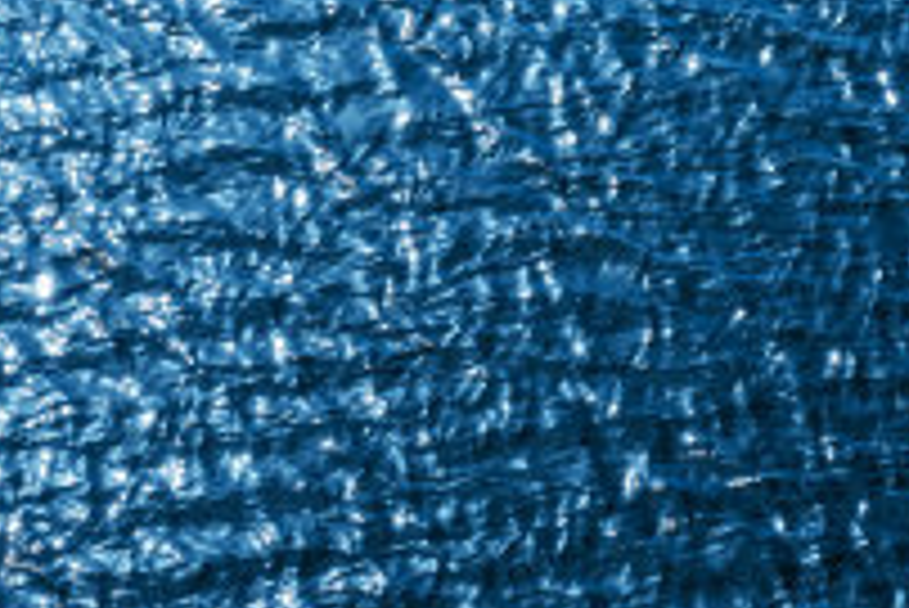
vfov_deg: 8.1
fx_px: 4295
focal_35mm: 170
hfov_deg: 12.1
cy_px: 268
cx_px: 410
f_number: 8
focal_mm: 56
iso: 100
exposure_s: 1/500
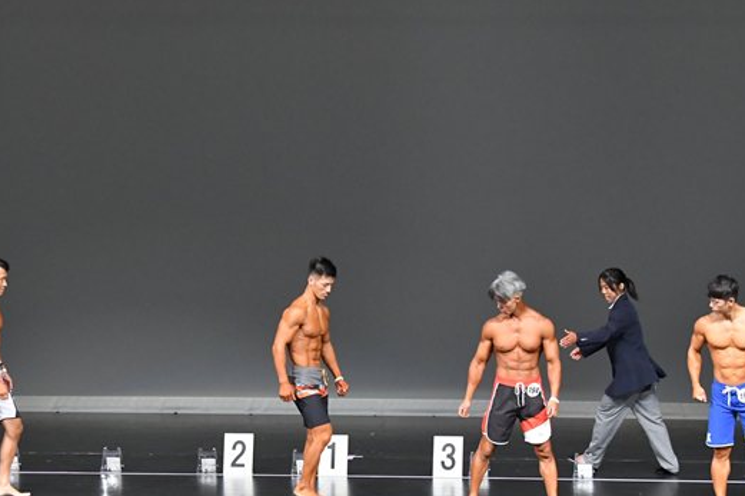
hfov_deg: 10.2
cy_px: 340
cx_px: 381
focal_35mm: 201
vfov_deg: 6.8
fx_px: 4158
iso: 5000
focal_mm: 90
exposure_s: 1/400
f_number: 5.6
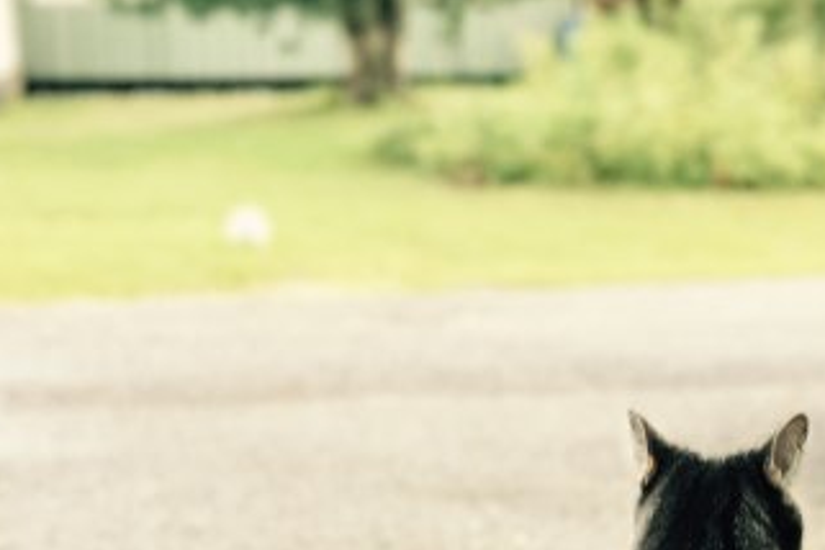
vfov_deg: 11.7
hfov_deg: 18.0
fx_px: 2589
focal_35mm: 113
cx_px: 580
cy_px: 766
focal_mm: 6.6
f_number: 2.8
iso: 100
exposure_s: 1/50
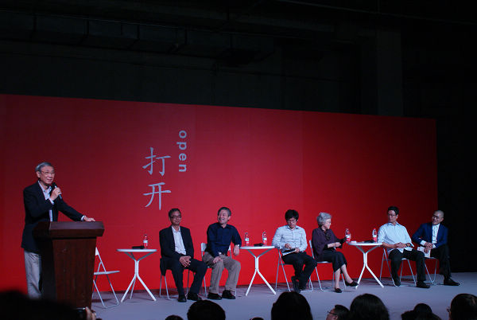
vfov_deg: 25.8
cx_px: 238
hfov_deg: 37.8
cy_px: 160
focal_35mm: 52
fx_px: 697
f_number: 5.6
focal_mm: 35
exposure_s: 1/40
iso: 800
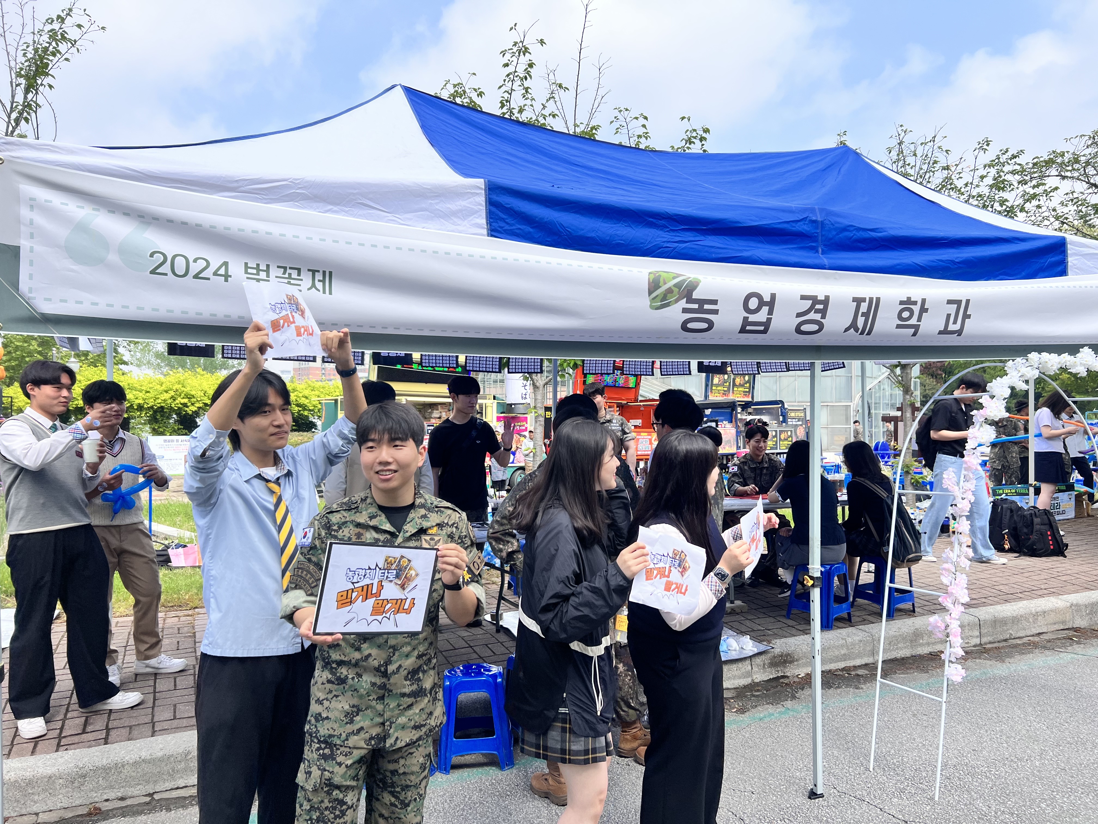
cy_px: 412
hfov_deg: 67.3
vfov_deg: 53.1
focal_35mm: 26
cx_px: 549
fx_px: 825
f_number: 1.5
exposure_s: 1/2404
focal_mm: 5.7
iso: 50
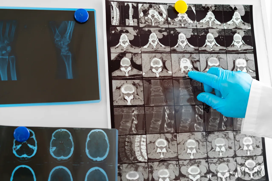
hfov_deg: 36.3
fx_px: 415
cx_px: 136
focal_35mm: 55
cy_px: 90
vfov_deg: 24.6
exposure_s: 1/100
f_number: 3.2
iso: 160
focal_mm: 55
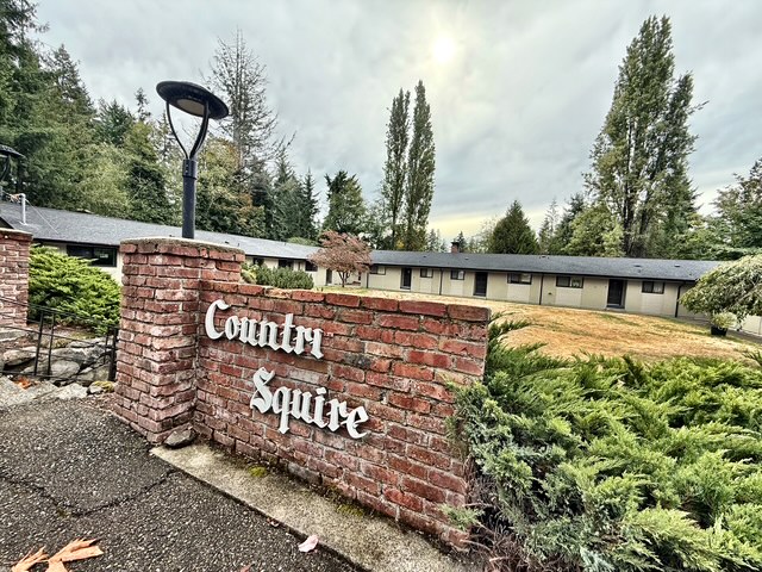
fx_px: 308
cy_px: 286
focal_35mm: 14
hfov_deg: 102.1
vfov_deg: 85.7
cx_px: 381
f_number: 2.2
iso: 64
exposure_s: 1/726
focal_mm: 2.22
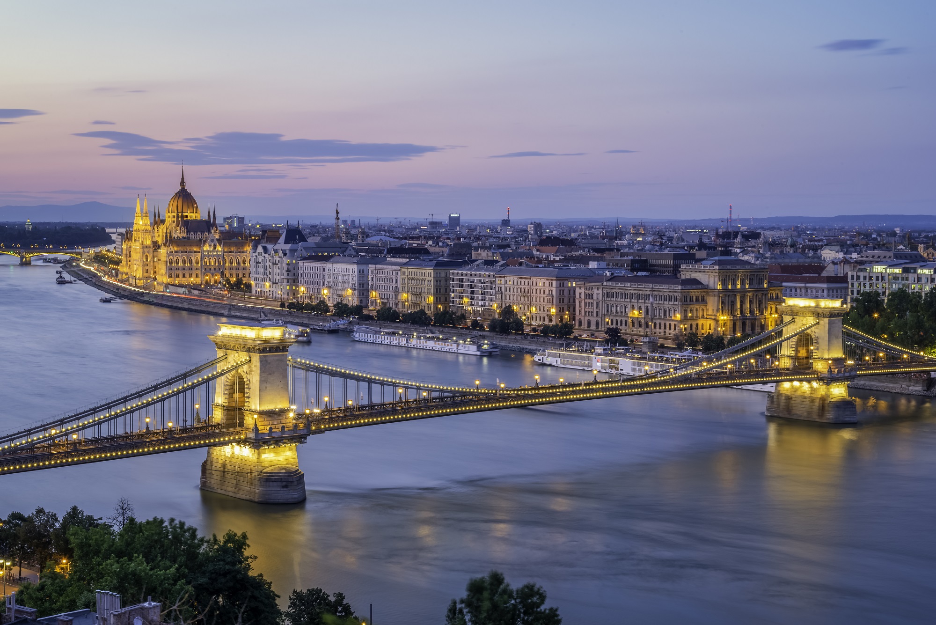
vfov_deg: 24.6
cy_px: 312
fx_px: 1430
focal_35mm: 55
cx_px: 468
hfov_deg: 36.2
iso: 50
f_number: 18
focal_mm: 55
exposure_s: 20
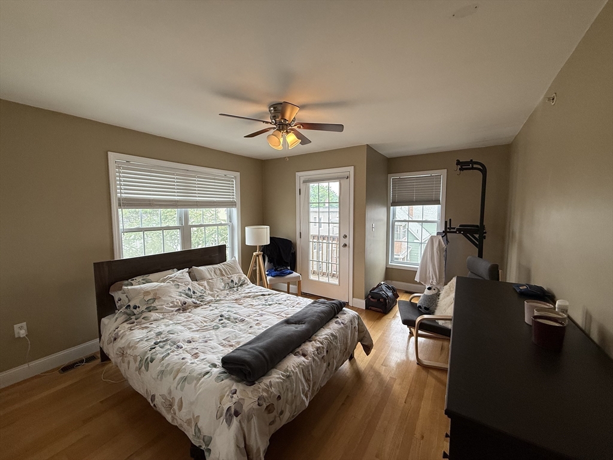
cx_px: 306
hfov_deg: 102.1
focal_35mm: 14
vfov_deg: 85.7
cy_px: 230
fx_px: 248
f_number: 2.2
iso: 125
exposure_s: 1/120
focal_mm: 2.22
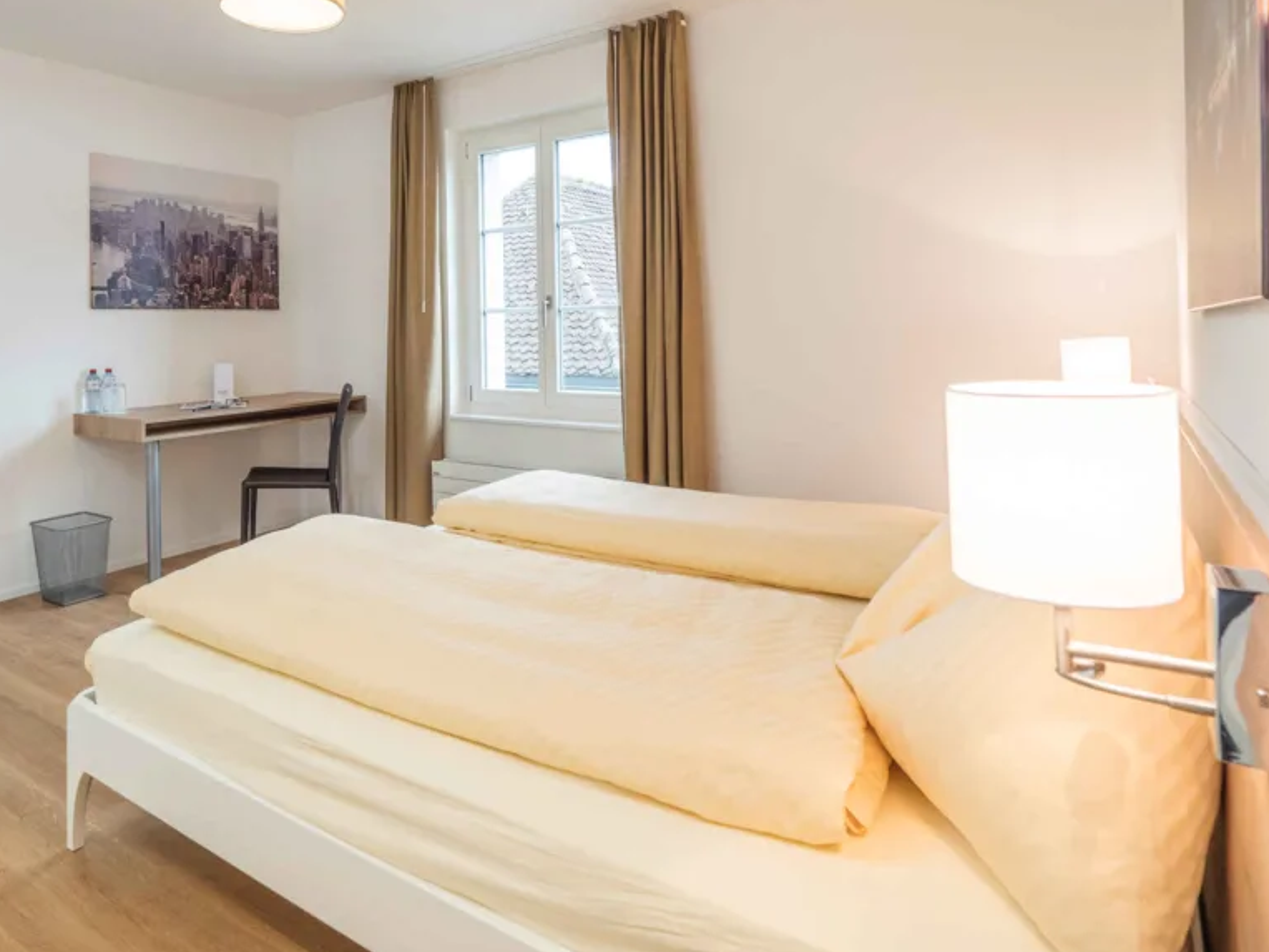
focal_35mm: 22
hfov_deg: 75.4
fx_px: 807
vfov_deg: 59.9
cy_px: 329
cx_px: 497
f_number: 4
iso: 320
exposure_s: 1/30
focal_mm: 7
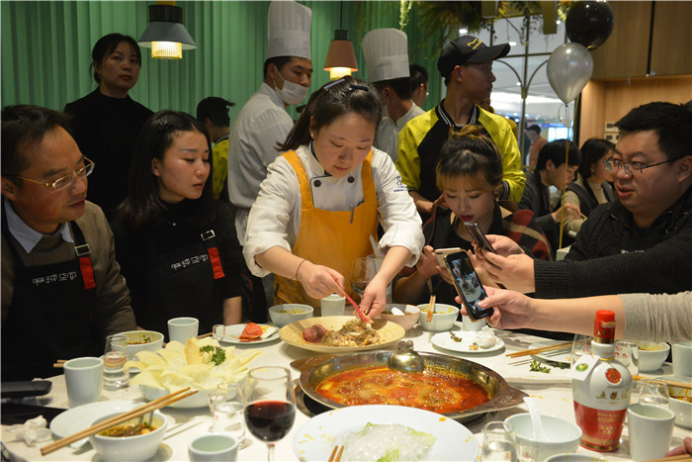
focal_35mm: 38
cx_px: 346
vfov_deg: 35.1
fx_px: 731
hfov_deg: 50.7
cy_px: 231
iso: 3200
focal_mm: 38
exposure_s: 1/100
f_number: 7.1
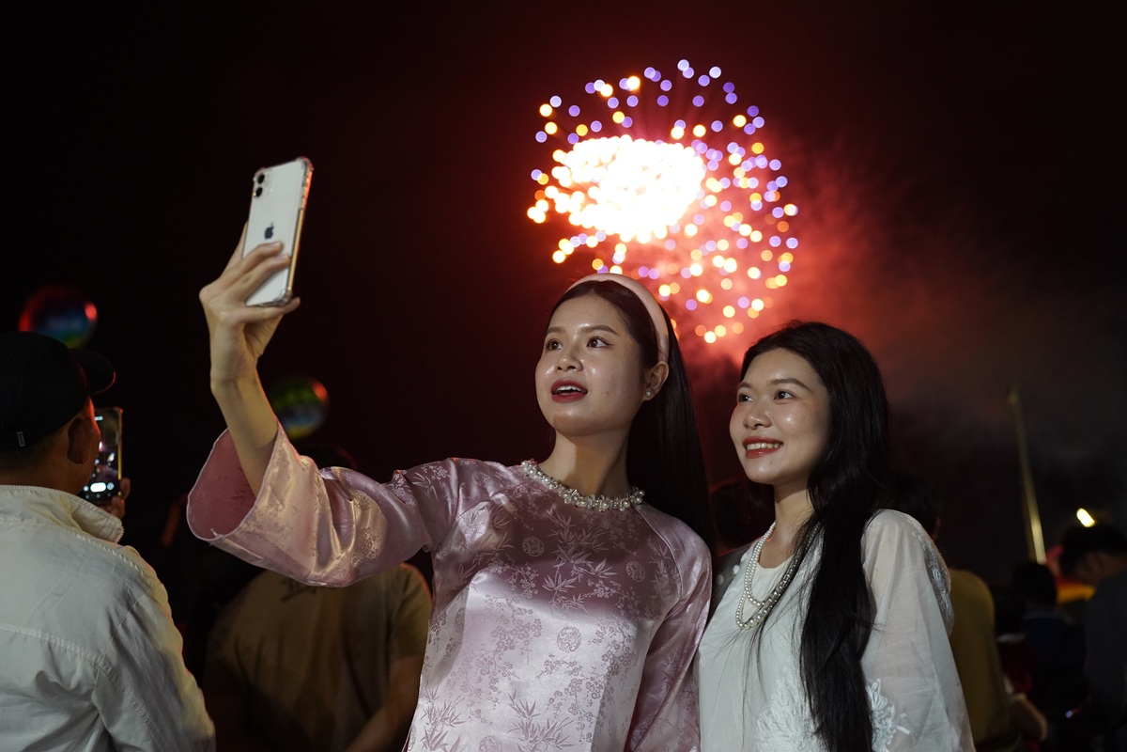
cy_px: 376
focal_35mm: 40
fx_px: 1252
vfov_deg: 33.4
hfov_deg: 48.5
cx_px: 564
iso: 4000
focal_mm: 40
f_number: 2.8
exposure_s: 1/80
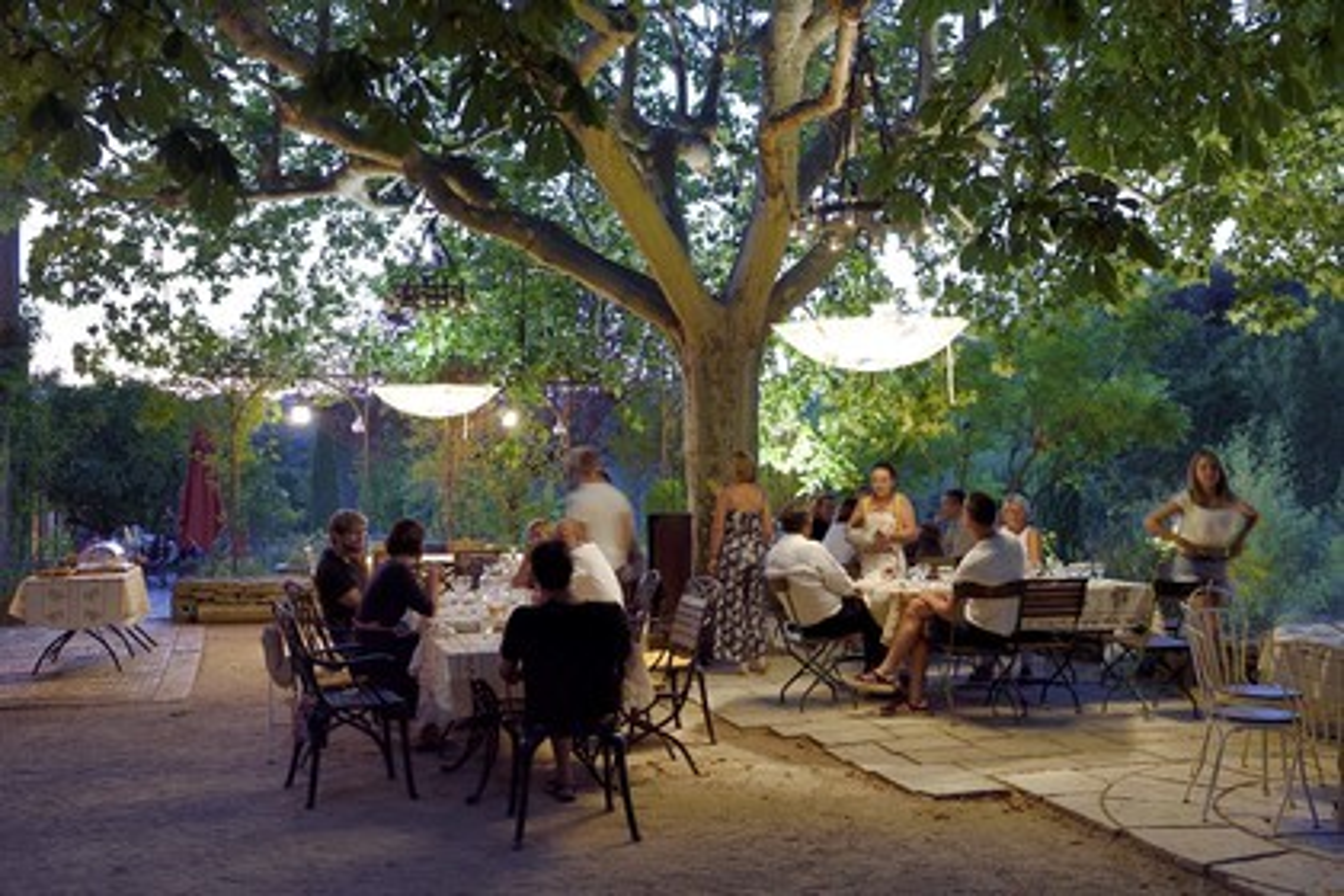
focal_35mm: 38
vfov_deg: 35.1
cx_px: 672
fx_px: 1419
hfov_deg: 50.7
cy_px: 448
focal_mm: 38
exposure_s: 1/8
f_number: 6.3
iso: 1250
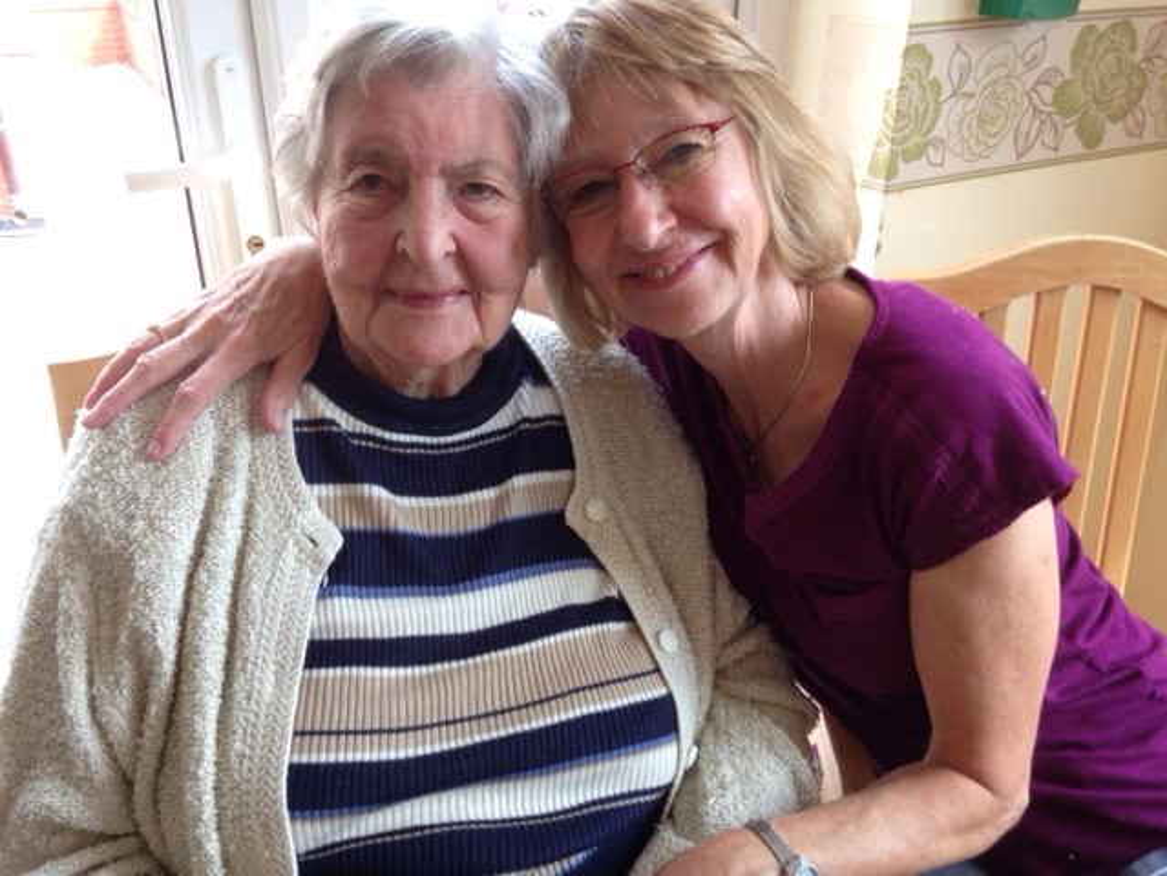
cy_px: 438
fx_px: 1113
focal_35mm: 33
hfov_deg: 55.3
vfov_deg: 43.0
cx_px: 584
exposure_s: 1/60
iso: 64
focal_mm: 4.12
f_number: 2.4
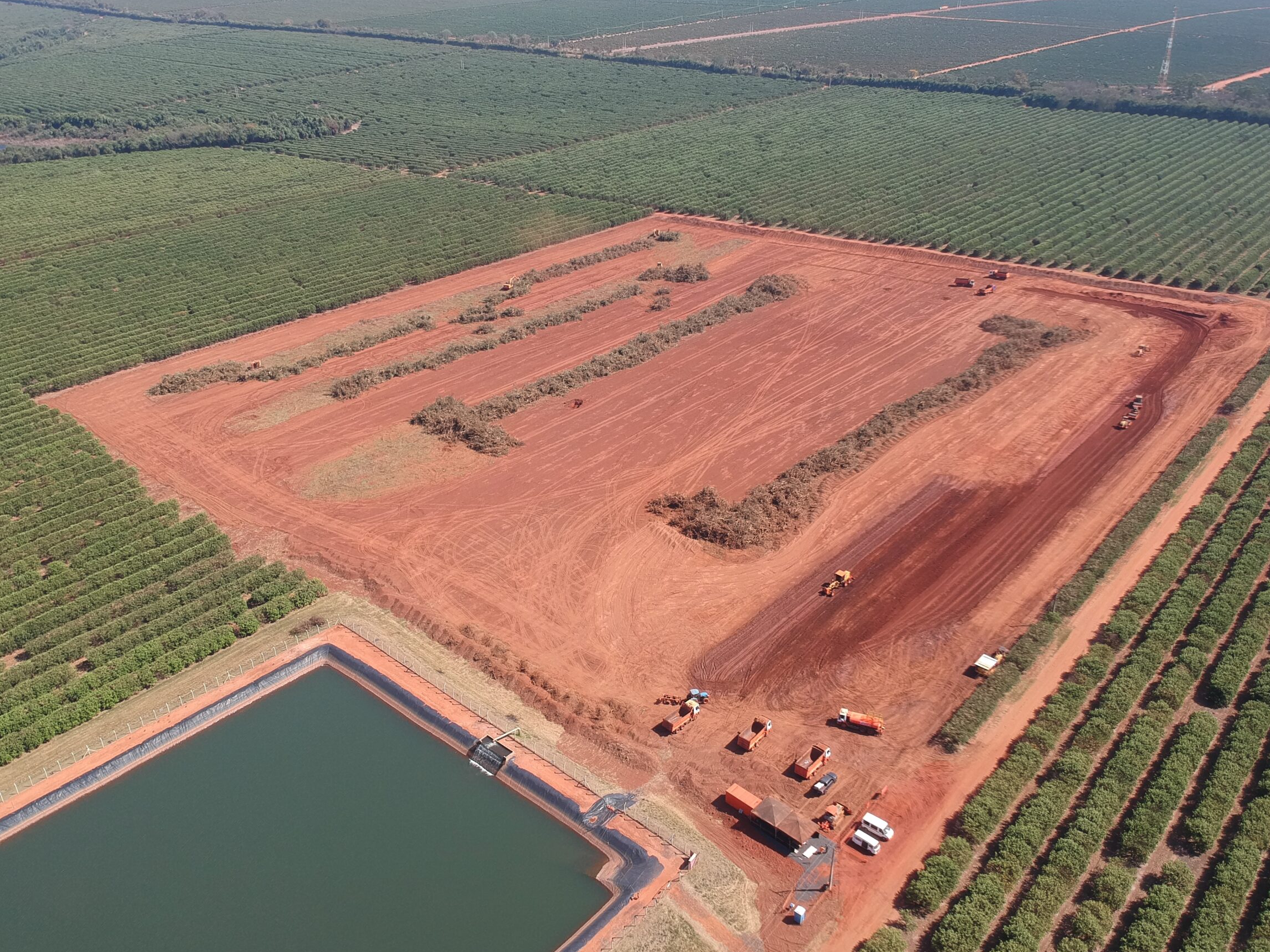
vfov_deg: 49.7
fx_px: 1027
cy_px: 469
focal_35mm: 28
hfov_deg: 63.4
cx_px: 622
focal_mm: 4.49
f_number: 2.6
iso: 100
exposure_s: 1/640
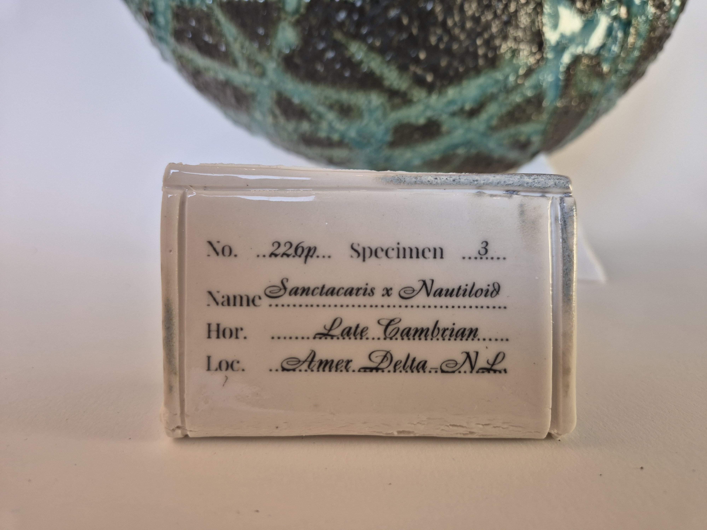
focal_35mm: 23
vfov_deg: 58.9
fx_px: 470
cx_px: 354
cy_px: 265
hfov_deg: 73.9
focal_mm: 5.4
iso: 160
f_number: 1.8
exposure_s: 1/100
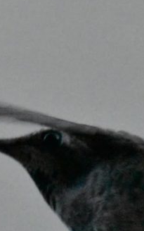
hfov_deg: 0.9
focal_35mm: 1434
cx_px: 41
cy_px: 117
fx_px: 9004
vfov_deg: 1.5
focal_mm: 300
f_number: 6.3
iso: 20000
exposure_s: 1/1600
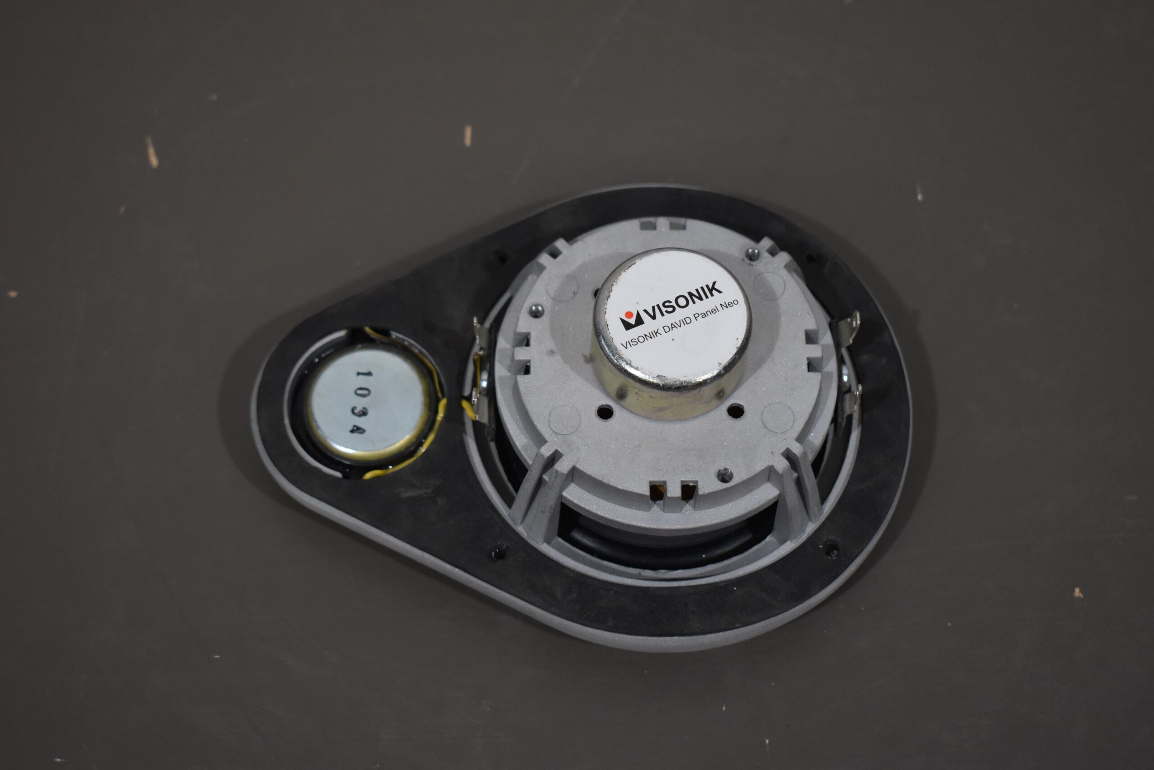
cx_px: 577
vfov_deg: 22.6
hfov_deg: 33.4
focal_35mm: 60
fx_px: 1923
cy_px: 385
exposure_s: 1/250
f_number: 4.8
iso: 800
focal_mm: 40
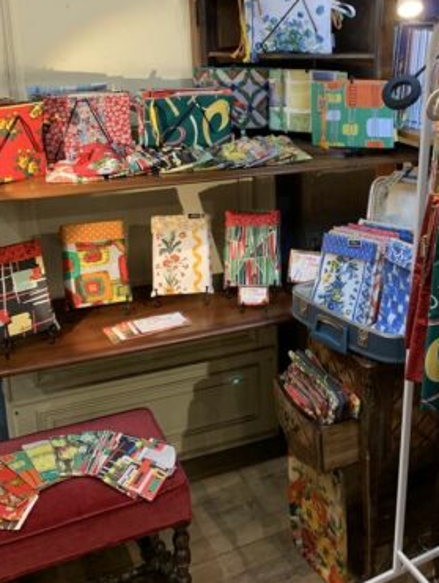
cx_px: 319
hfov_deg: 33.8
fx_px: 709
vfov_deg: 44.2
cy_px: 203
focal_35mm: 42
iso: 200
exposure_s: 1/50
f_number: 1.8
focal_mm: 4.25
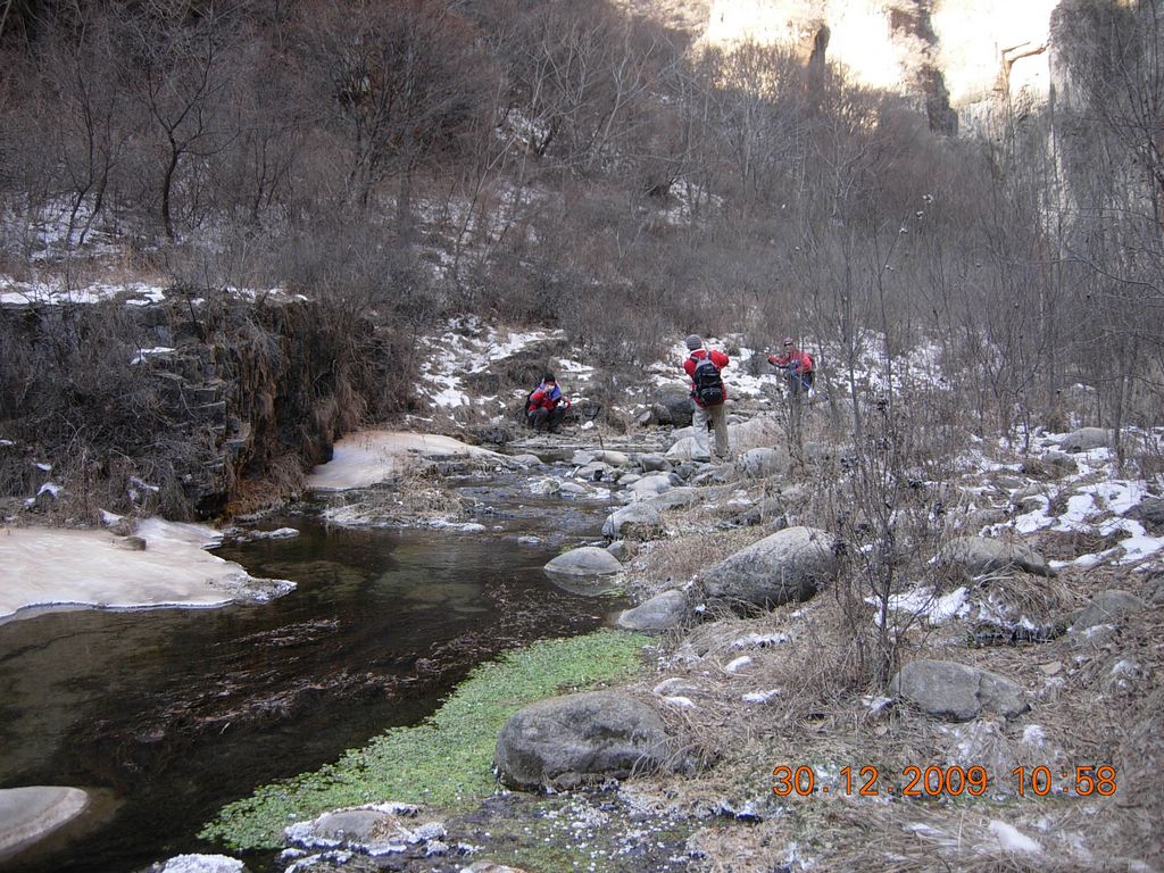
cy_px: 436
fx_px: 1211
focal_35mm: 36
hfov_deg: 51.4
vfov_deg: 39.7
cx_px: 582
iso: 50
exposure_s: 1/65.8
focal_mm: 7.5
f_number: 2.7
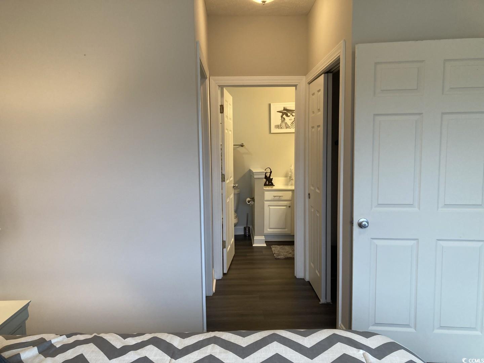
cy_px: 182
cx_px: 242
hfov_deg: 63.4
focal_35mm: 28
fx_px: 391
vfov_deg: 49.7
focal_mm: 3.99
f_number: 1.8
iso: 80
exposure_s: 1/60
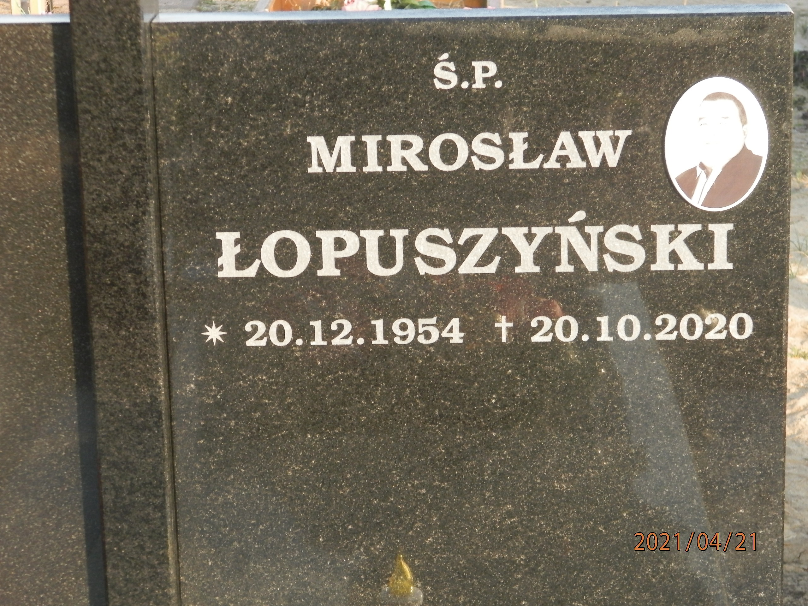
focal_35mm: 106
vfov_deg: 14.0
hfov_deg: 18.5
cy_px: 303
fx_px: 2474
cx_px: 404
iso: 200
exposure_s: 1/125
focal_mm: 19
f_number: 4.5
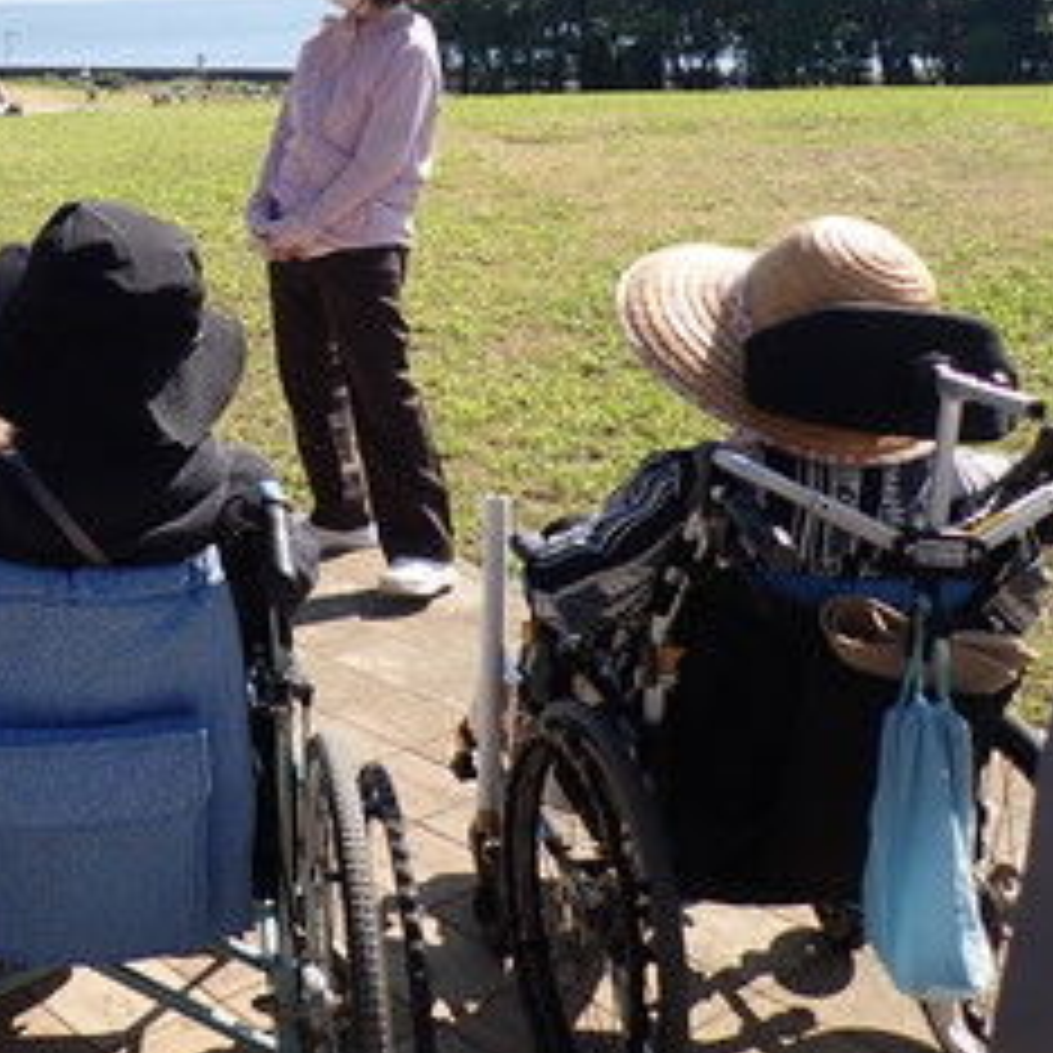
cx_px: -97
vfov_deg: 33.6
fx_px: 1686
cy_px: 200
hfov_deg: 31.0
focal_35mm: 49
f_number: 2
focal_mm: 4.5
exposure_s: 1/2000
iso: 100
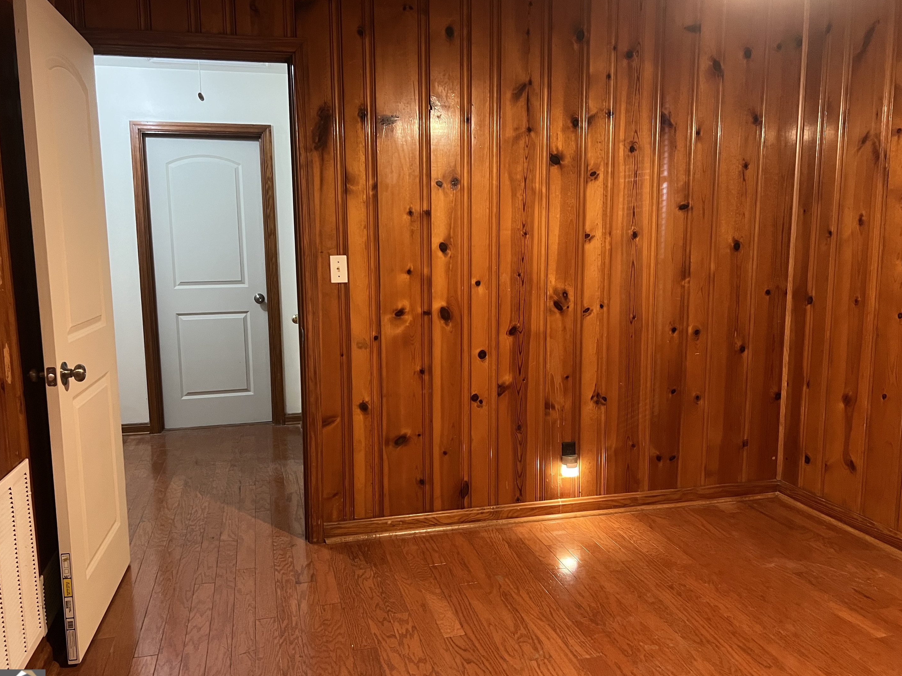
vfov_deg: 49.7
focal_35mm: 28
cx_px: 422
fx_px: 730
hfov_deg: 63.4
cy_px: 342
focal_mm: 5.7
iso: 500
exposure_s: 1/40
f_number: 1.5
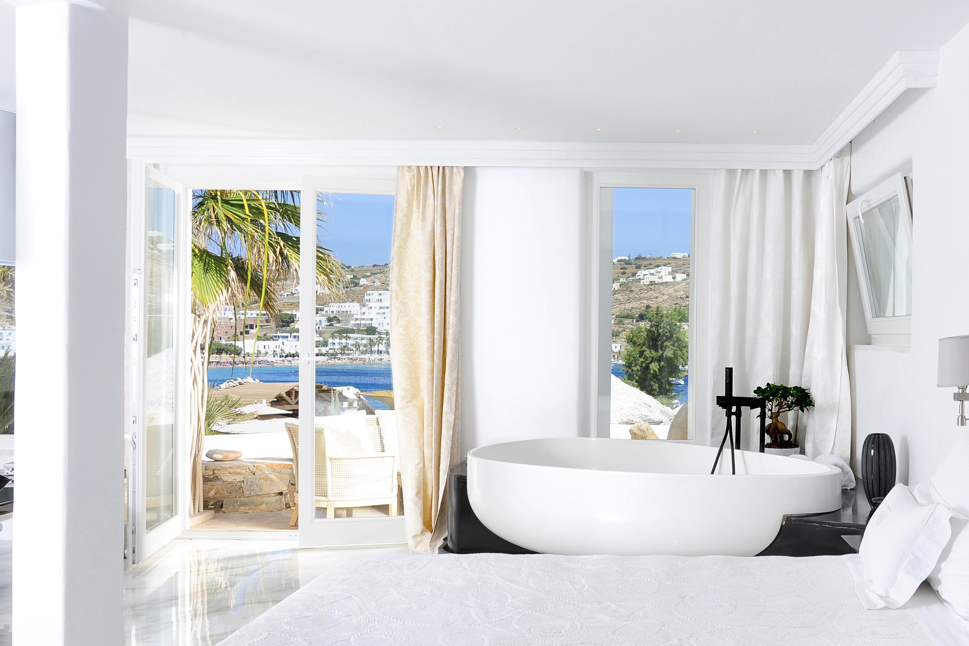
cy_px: 347
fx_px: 1023
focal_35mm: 38
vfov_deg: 35.0
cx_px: 666
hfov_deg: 49.6
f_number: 11
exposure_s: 1/125
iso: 200
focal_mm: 26
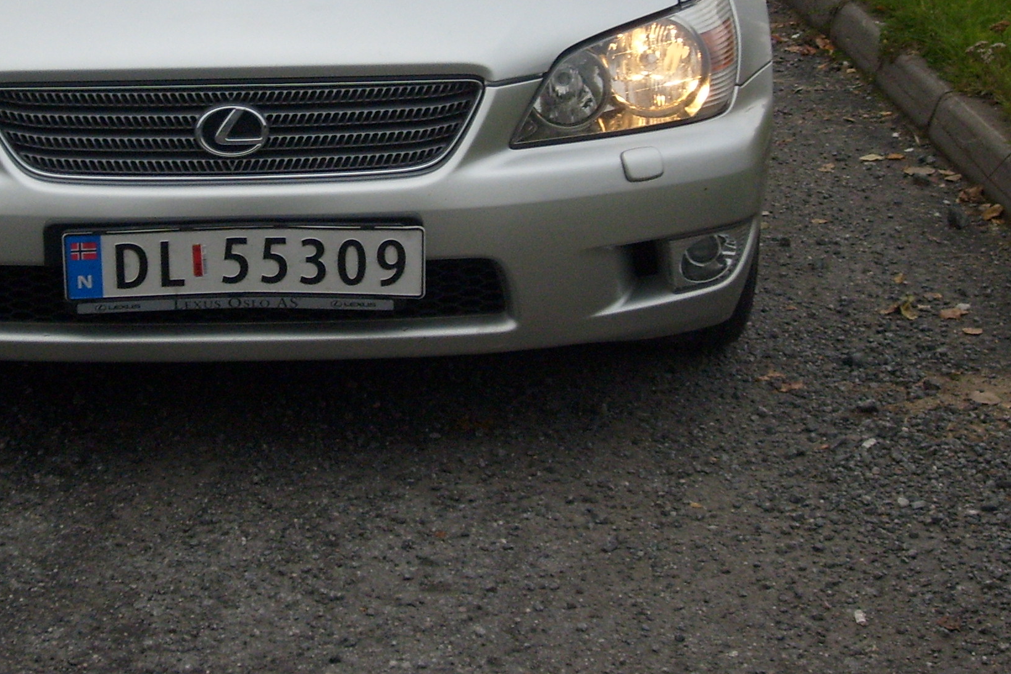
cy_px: 111
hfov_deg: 21.7
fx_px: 2612
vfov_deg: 14.6
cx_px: 253
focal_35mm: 93
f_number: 8.4
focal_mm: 8.7
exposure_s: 1/90
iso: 80
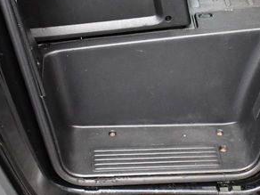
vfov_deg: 19.4
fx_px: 571
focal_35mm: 76
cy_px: 77
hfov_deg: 25.4
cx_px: 195
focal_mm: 18
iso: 3200
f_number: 3.5
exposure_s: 1/60
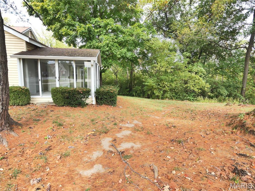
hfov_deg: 87.7
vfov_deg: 71.6
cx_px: 128
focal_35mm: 18
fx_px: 133
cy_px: 96
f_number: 5.6
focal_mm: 9
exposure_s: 1/250
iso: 800
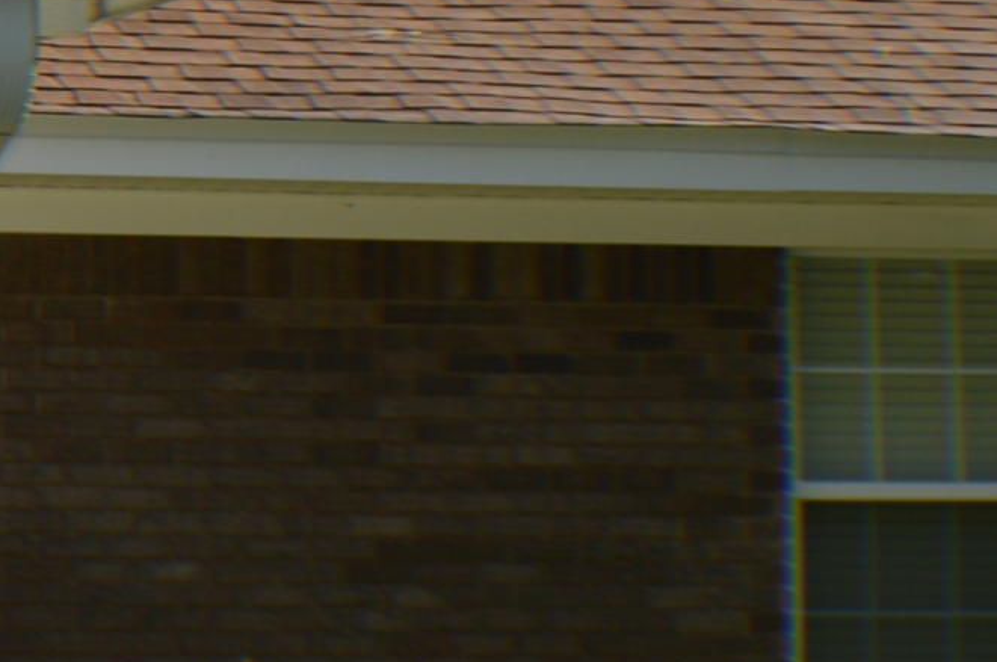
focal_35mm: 191
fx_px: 5282
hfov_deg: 10.2
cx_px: -781
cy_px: -62
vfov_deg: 7.1
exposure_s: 1/200
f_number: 4.5
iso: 100
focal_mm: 28
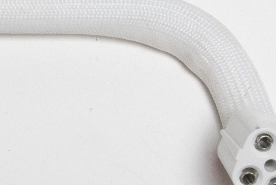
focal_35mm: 224
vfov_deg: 6.1
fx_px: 1723
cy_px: -13
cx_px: -250
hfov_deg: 8.7
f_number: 18
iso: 320
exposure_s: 1/250
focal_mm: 31
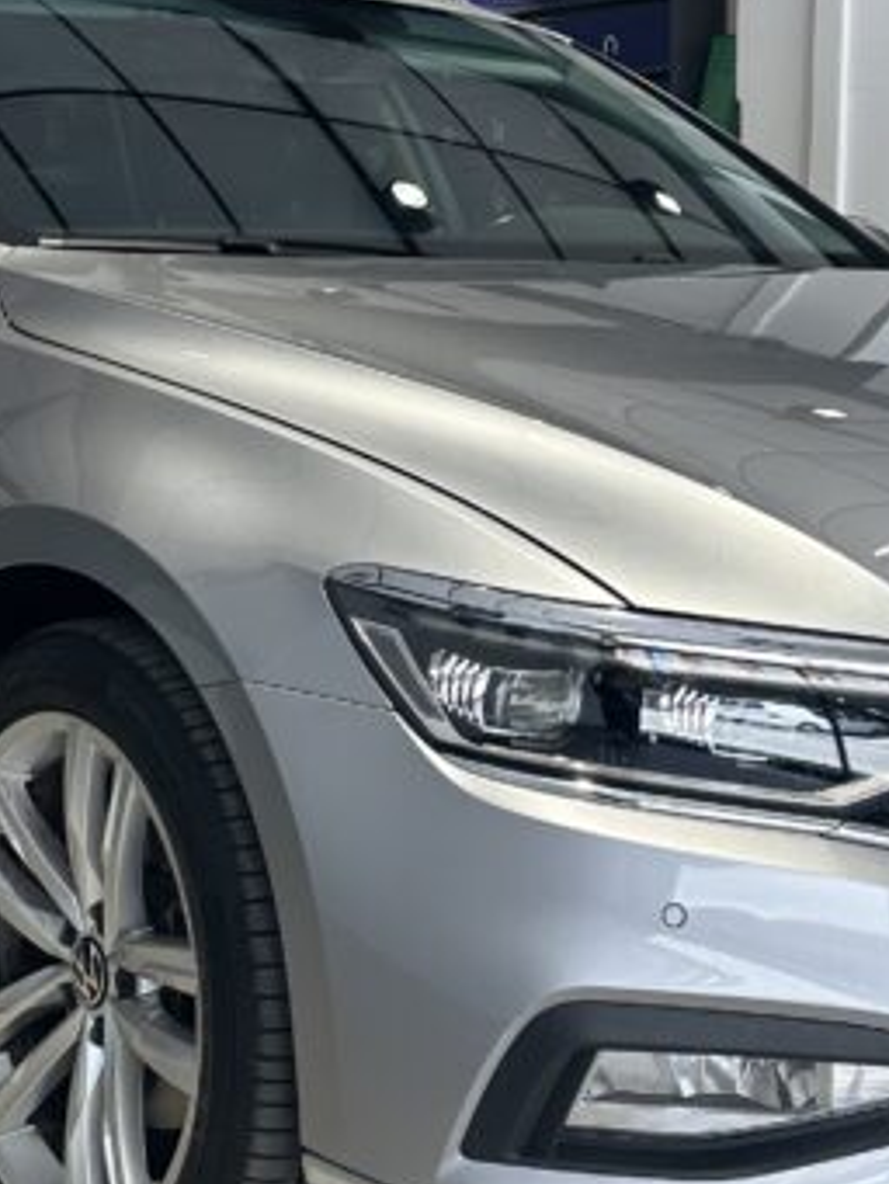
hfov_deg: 20.4
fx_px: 2464
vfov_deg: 27.0
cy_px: 479
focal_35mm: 72
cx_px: 486
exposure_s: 1/140
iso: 64
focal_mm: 6.86
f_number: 1.78
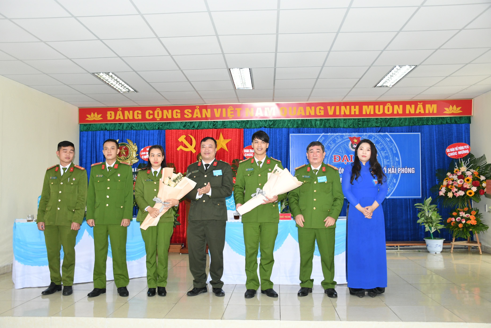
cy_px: 164
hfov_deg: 57.2
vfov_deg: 40.0
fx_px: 450
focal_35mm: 33
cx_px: 246
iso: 1000
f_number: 3.5
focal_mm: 22
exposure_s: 1/200
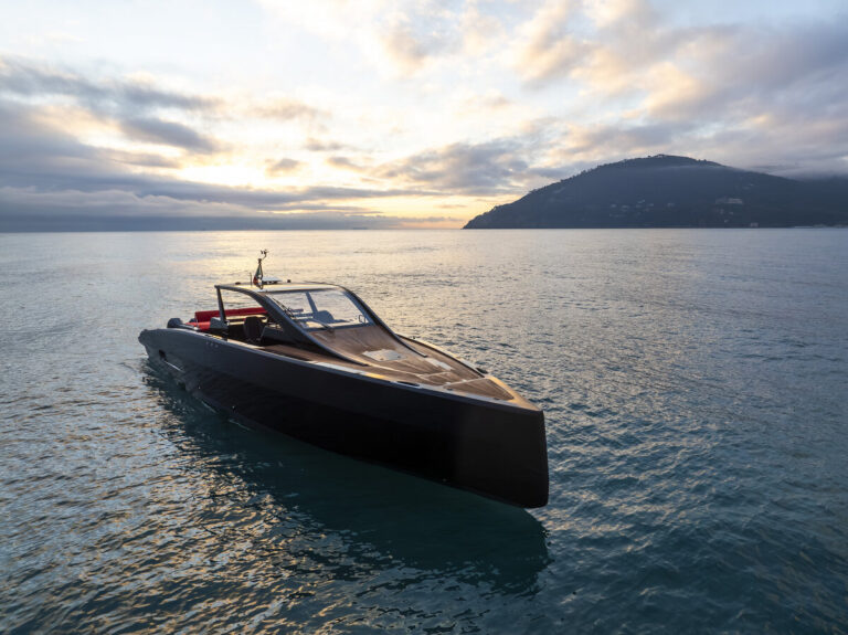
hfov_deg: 71.6
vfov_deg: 56.8
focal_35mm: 24
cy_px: 318
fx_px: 588
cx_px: 424
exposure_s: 1/240
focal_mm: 12.29
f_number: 5.6
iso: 200
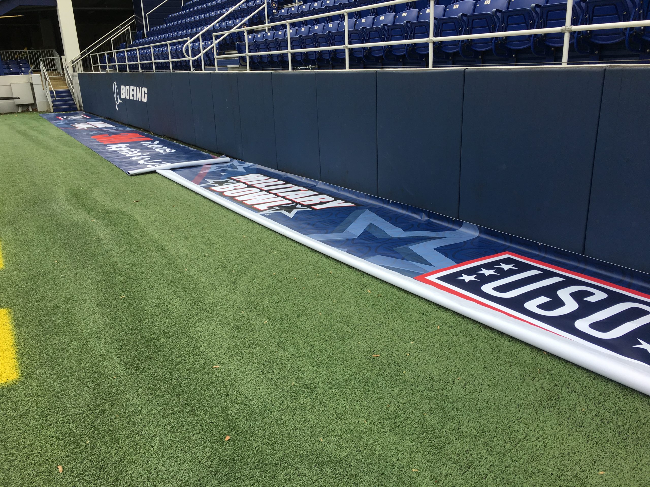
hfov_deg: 61.7
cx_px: 325
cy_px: 244
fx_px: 545
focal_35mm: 29
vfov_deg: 48.2
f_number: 2.2
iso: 25
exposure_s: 1/272
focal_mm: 4.15
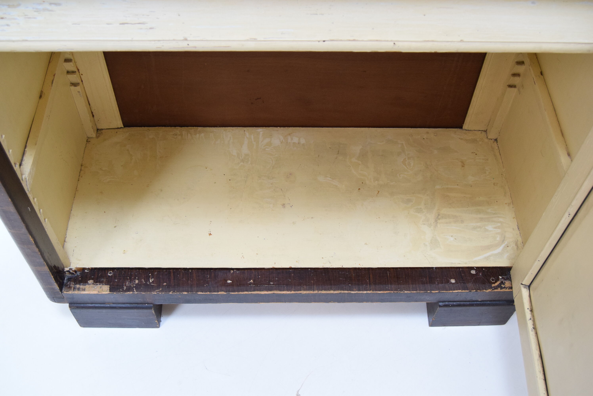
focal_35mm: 39
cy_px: 198
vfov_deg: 34.3
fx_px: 643
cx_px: 296
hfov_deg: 49.5
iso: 1600
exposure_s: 1/125
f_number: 5.6
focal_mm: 26
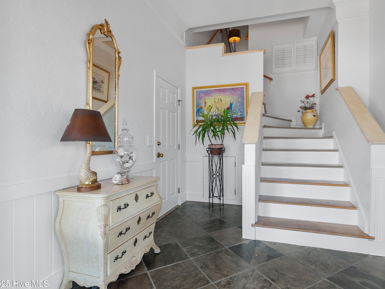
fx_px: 200
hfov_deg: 87.5
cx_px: 210
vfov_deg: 71.6
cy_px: 147
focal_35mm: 18
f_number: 4.8
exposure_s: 1/10
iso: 100
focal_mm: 11
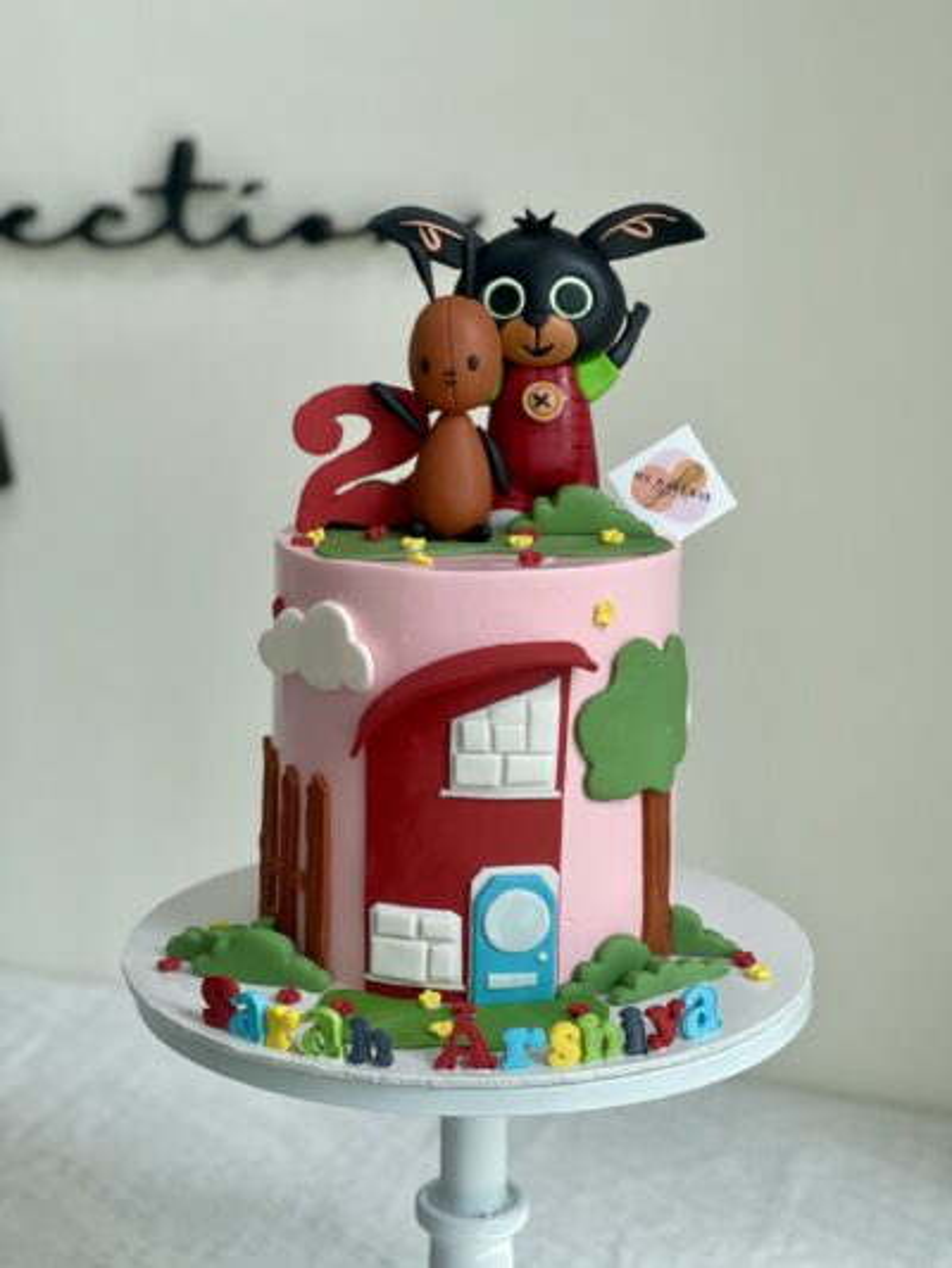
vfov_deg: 30.3
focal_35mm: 64
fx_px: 2346
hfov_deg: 22.9
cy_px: 634
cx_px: 476
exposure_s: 1/121
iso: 25
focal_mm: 7.5
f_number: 2.2
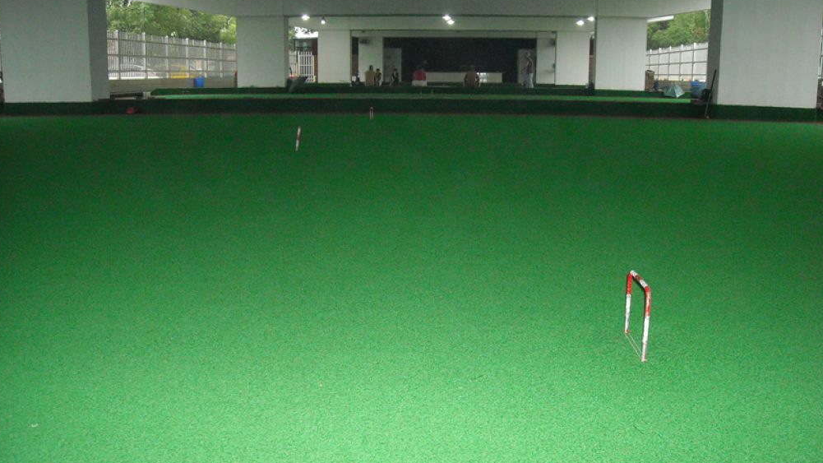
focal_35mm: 39
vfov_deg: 30.4
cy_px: 251
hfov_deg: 51.6
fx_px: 851
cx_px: 409
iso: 541
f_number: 2.8
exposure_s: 1/60
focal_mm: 5.7
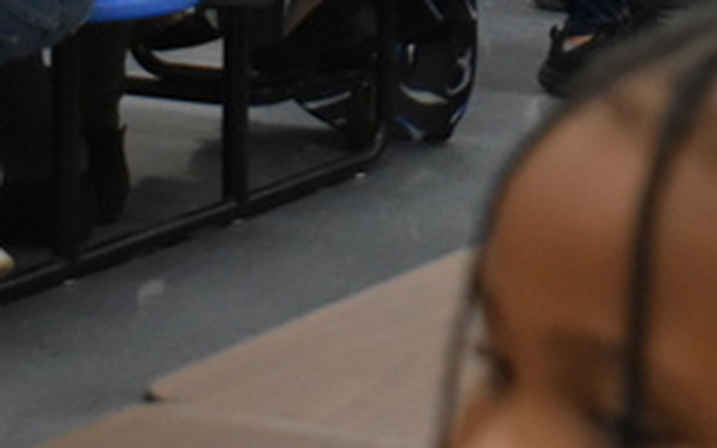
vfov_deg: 6.7
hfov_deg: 10.8
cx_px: 992
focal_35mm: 189
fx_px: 3697
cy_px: -423
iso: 2800
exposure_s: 1/125
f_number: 4.2
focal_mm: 29
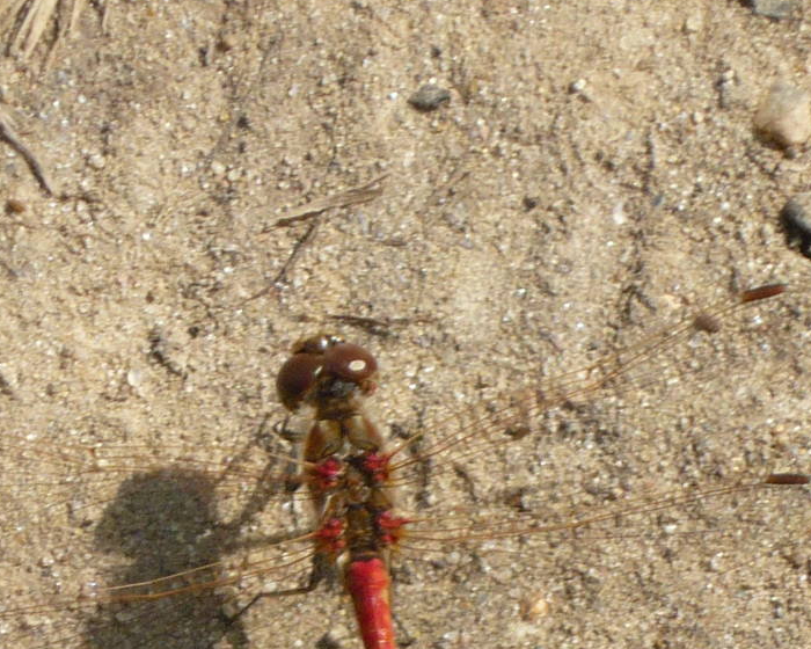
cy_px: 548
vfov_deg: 4.3
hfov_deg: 5.4
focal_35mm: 357
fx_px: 8569
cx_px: 344
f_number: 5.1
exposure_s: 1/250
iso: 100
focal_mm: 16.5
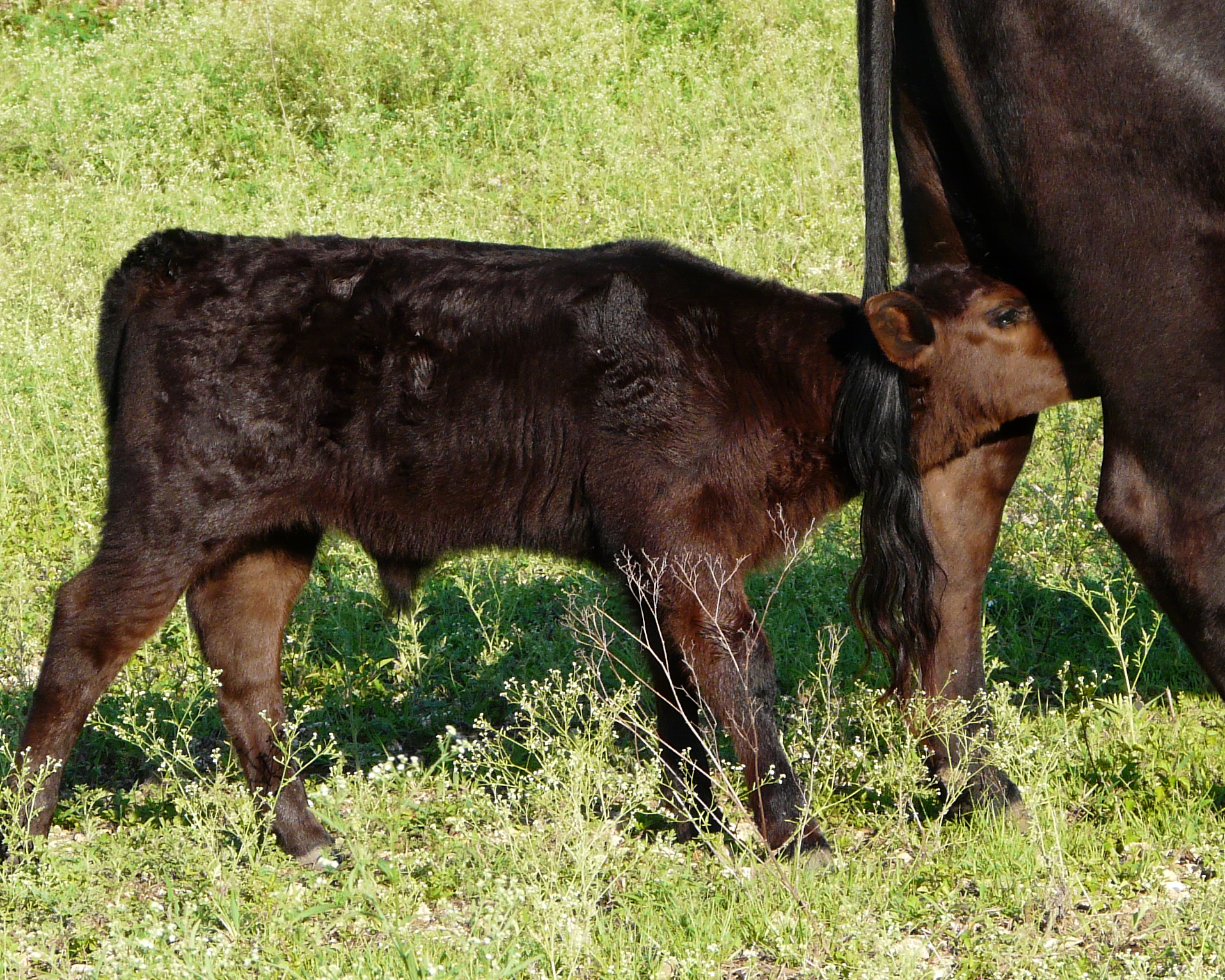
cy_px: 489
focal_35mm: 261
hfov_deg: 7.4
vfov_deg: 5.9
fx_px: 9463
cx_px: 578
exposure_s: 1/250
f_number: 5
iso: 100
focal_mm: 25.9
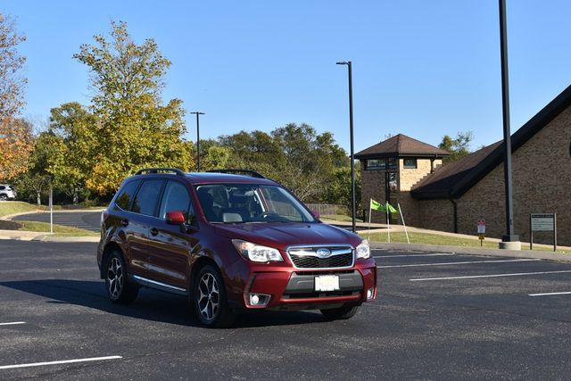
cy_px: 190
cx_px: 286
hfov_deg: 29.9
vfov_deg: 20.2
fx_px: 1071
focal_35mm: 68
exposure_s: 1/320
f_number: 9
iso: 100
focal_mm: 45
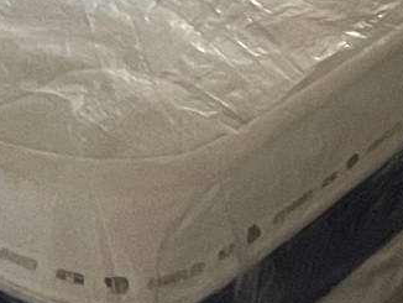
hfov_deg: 9.0
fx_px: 2377
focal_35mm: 204
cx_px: -478
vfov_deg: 6.4
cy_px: -721
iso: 400
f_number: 1.6
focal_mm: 4.2
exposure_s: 1/60
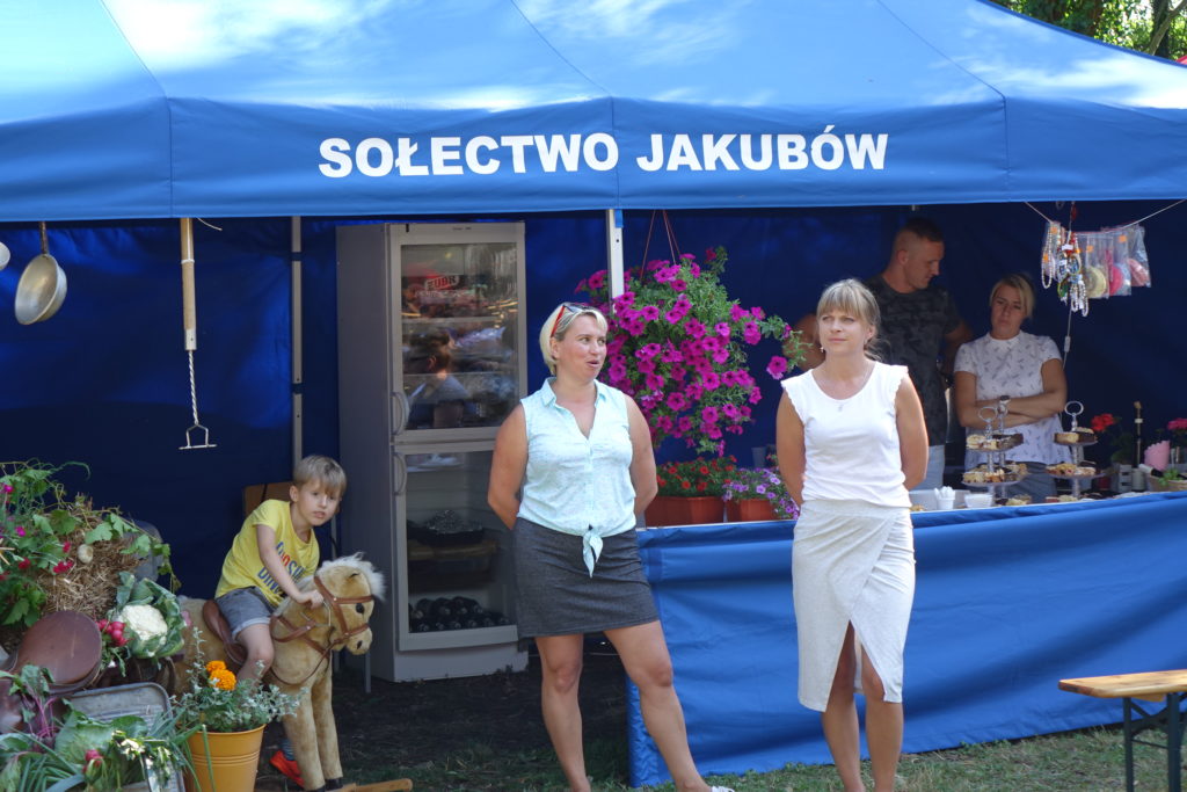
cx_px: 594
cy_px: 396
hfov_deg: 22.6
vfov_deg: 15.2
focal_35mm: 90
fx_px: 2968
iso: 125
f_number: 2.8
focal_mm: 32.83
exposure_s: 1/160
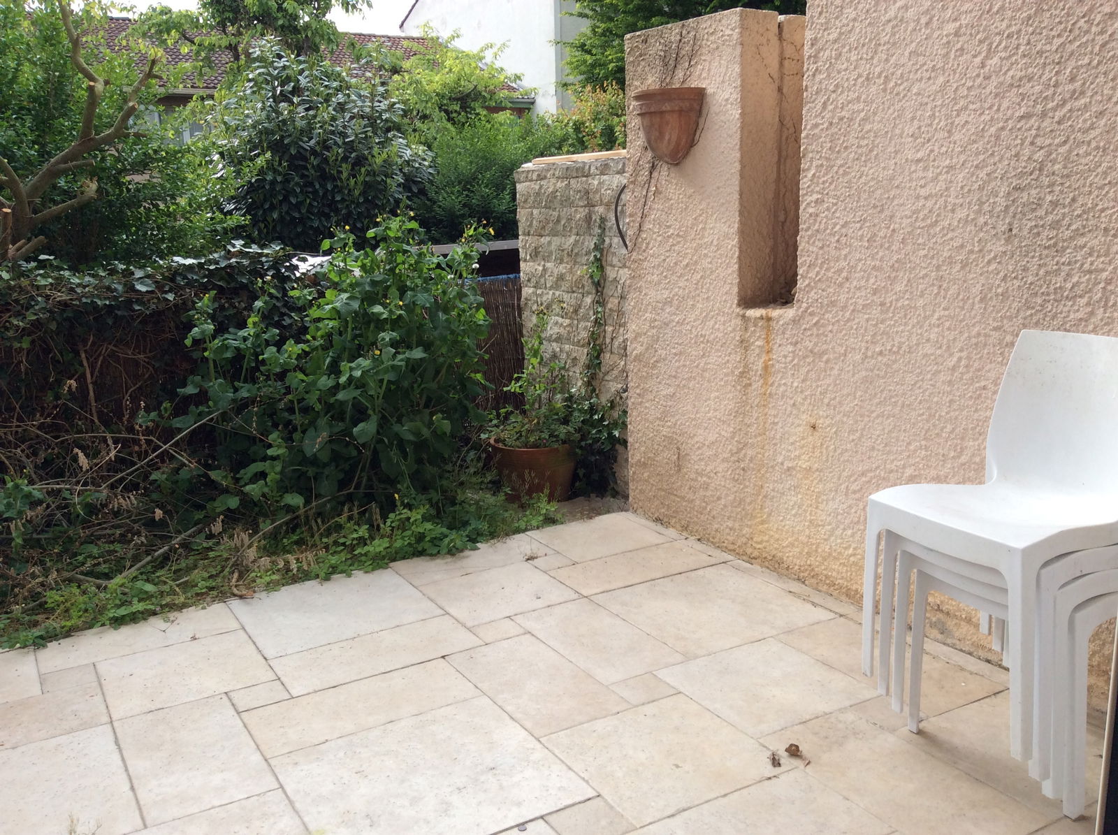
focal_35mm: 32
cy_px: 418
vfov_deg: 44.1
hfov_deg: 56.9
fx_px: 1032
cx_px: 559
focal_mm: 3.3
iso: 32
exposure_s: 1/424
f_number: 2.4
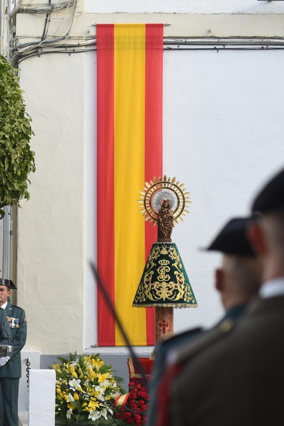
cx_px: 9
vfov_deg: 10.9
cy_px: 259
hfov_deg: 7.2
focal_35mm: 189
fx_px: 2236
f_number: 4
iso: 110
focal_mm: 102
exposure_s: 1/160
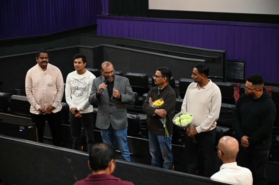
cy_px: 92
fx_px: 542
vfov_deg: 19.4
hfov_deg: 28.9
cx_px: 140
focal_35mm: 70
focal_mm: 70
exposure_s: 1/60
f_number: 4
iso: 9000
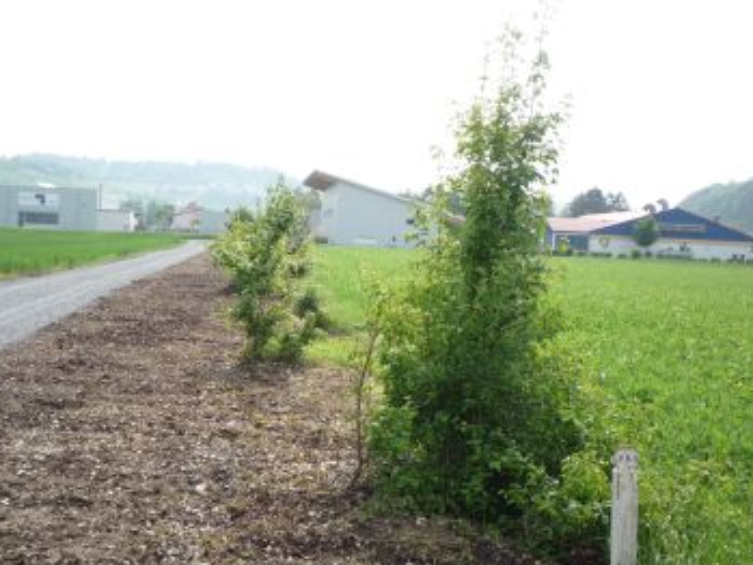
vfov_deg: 32.8
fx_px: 957
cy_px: 330
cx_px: 293
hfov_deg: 42.7
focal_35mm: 44
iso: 100
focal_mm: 5.2
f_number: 4
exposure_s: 1/400
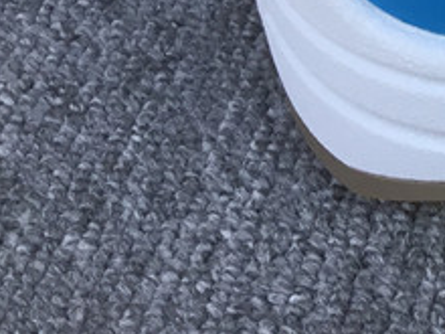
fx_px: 1633
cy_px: -250
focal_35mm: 127
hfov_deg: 13.5
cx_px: 872
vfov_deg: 11.0
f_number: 2.4
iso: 25
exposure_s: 1/246
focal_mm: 3.3
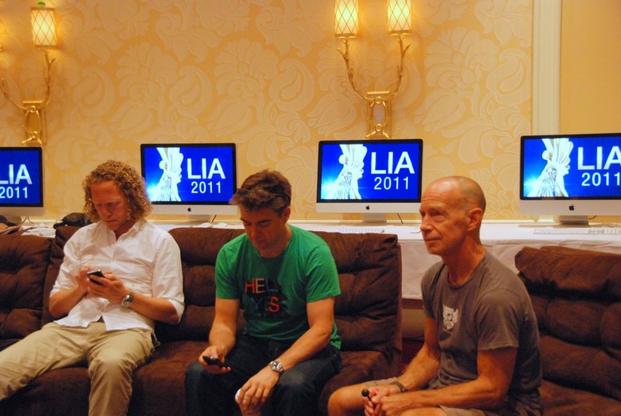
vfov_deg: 22.7
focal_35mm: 60
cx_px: 310
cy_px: 208
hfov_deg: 33.4
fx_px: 1037
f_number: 4.5
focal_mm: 40
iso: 1600
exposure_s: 1/40
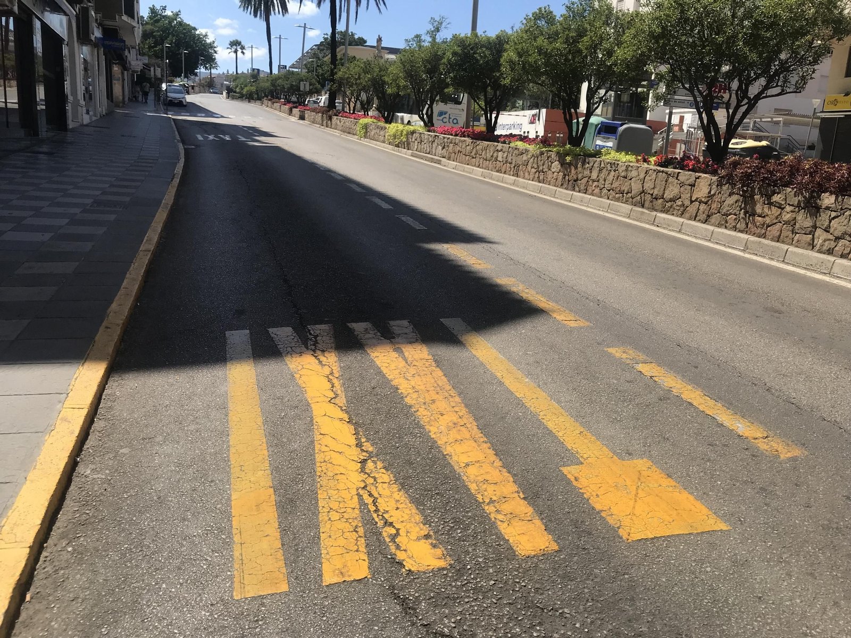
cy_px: 319
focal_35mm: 28
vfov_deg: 49.7
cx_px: 426
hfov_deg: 63.4
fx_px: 688
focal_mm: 3.99
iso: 20
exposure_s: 1/2283
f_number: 1.8
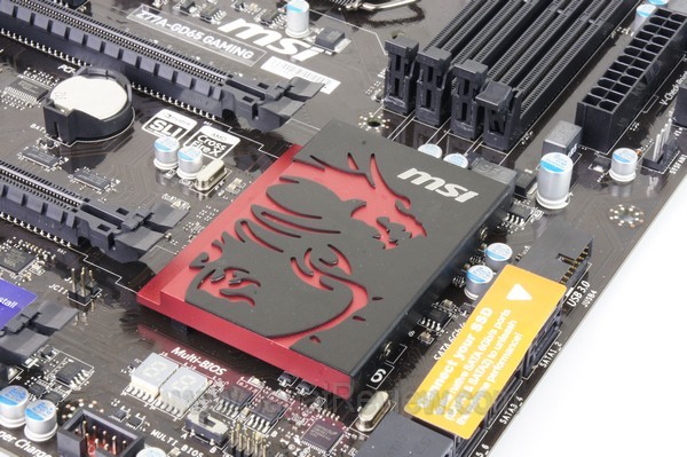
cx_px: 344
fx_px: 1573
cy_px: 228
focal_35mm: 82
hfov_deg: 24.6
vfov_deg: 16.5
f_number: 22
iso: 200
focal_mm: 55
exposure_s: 4
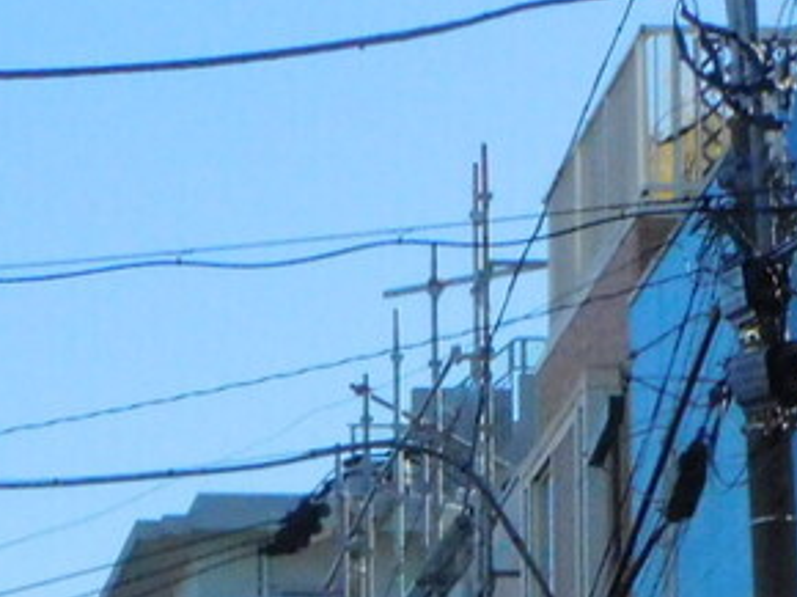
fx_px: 6188
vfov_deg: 5.4
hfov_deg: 7.3
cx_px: -198
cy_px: 1222
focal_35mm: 269
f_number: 7.6
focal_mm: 11.6
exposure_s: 1/1600
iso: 800
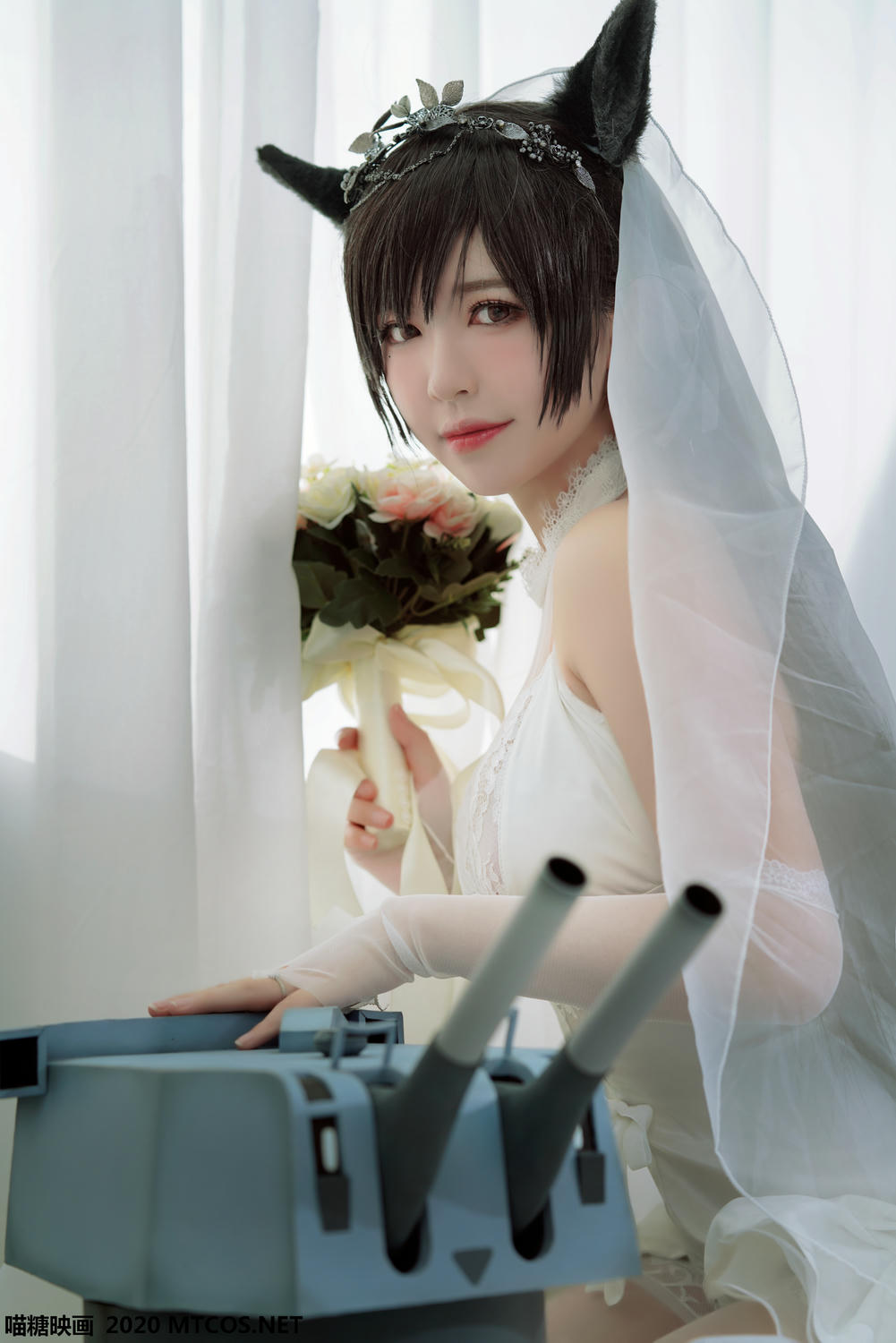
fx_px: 3171
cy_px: 672
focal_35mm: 85
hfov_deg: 16.1
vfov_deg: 23.9
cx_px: 448
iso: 100
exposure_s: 1/100
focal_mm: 85
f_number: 2.8
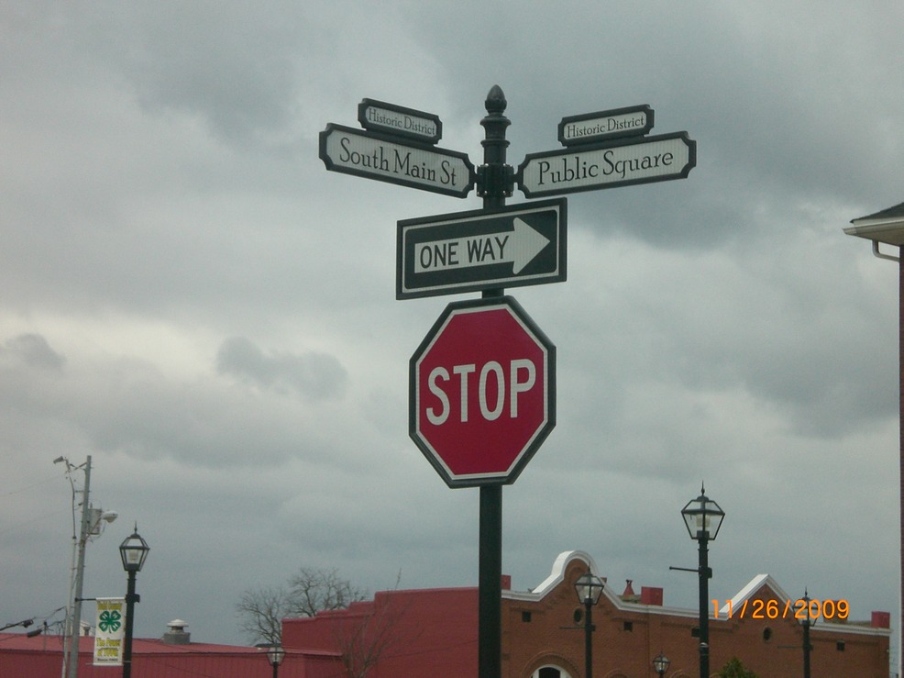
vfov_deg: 13.0
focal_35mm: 114
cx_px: 452
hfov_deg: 17.3
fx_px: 2976
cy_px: 339
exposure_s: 1/320
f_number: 5.9
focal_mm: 18.9
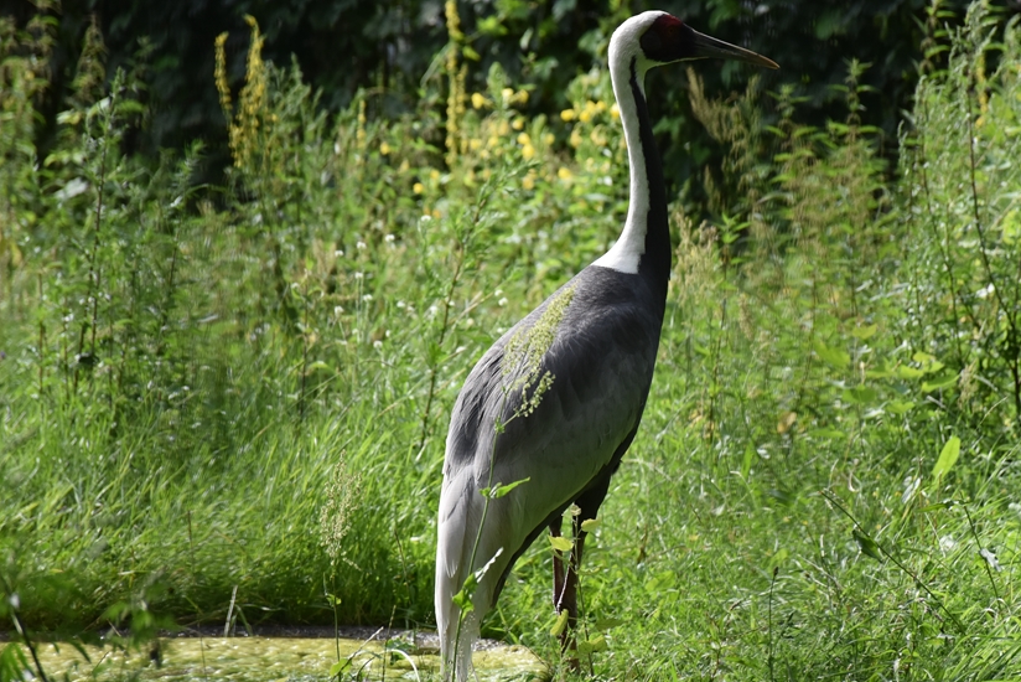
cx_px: 612
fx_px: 7404
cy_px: 285
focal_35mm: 261
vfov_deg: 5.3
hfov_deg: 7.9
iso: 800
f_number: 5.6
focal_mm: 140
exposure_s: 1/1000
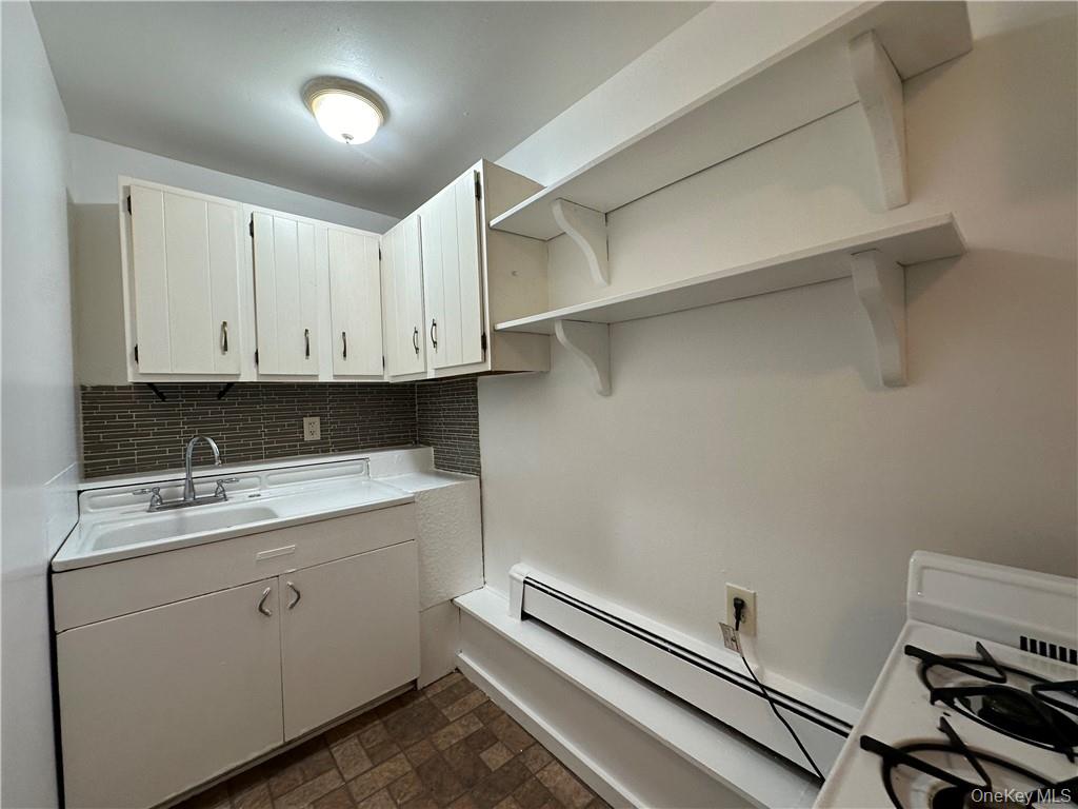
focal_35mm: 14
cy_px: 404
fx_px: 436
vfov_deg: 85.7
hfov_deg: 102.1
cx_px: 539
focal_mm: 2.22
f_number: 2.2
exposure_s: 1/120
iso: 125
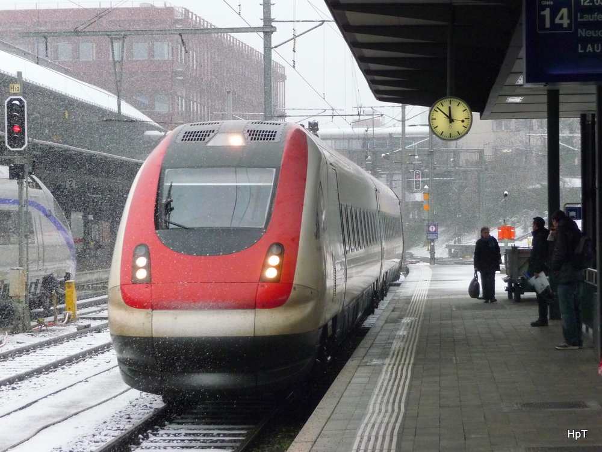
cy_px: 226
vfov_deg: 13.2
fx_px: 1948
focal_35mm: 112
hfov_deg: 17.6
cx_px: 301
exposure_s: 1/200
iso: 500
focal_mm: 19.1
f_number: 4.7
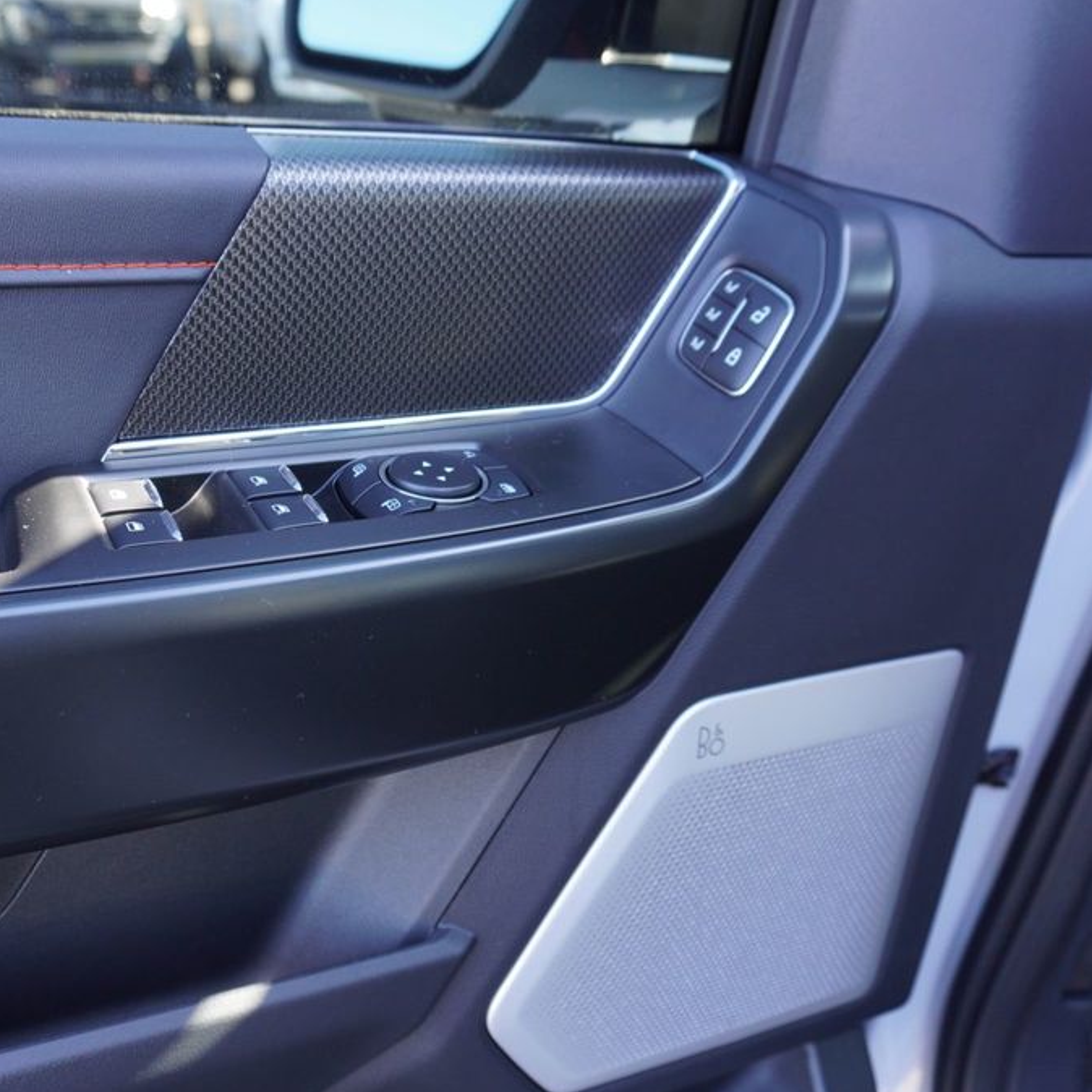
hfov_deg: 51.5
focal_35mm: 31
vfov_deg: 52.5
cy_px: 549
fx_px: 1106
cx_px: 358
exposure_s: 1/60
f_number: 4
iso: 320
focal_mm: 16
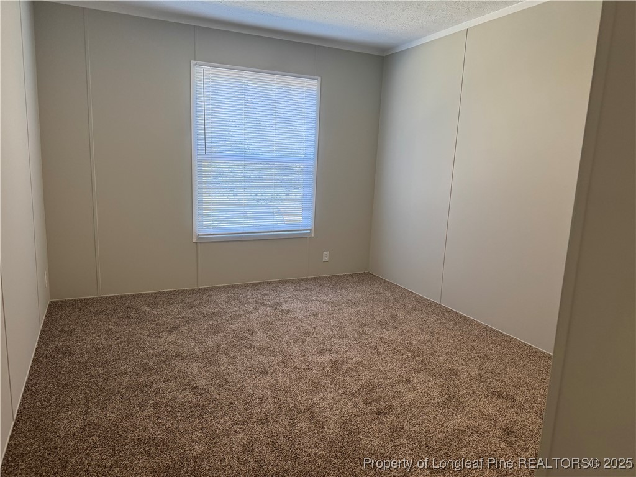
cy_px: 238
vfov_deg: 56.8
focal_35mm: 24
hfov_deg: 71.6
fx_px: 441
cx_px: 318
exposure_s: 1/120
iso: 160
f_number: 1.78
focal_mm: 6.76
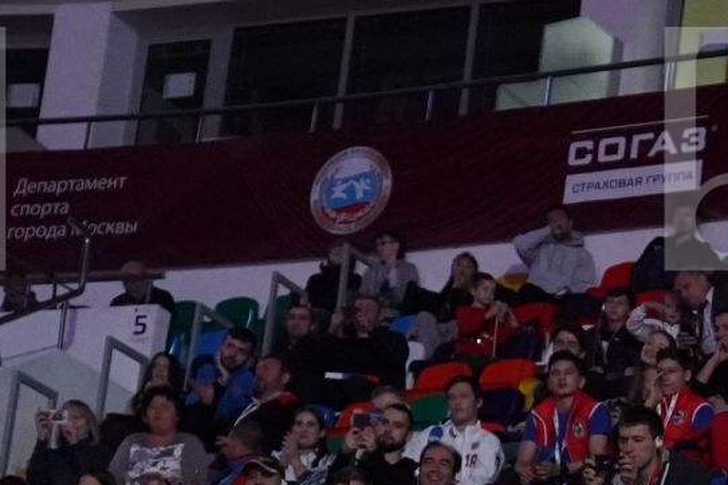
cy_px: 623
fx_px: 3417
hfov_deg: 12.0
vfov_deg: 8.0
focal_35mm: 169
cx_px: 790
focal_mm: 34
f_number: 2.8
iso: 6400
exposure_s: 1/500
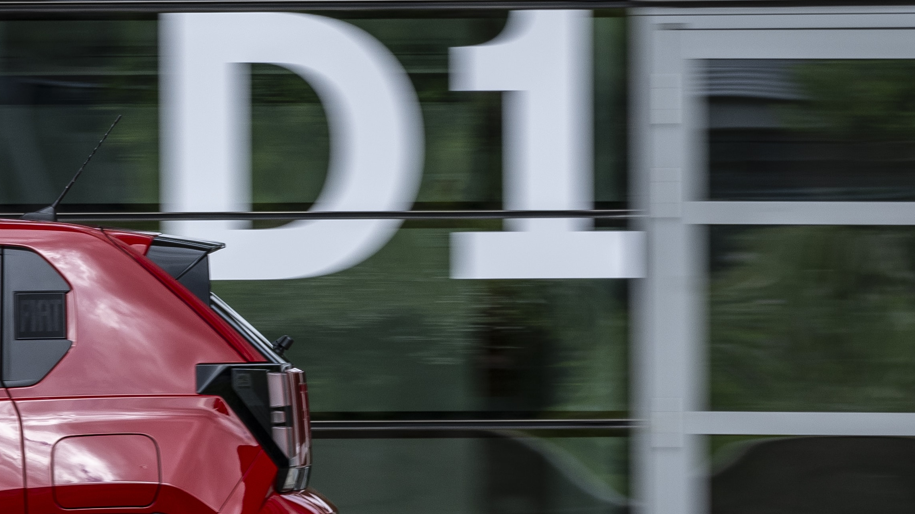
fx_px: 5386
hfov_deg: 9.5
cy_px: 461
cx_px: -415
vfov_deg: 5.5
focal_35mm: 222
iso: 100
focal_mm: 60
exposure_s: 1/60
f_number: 8
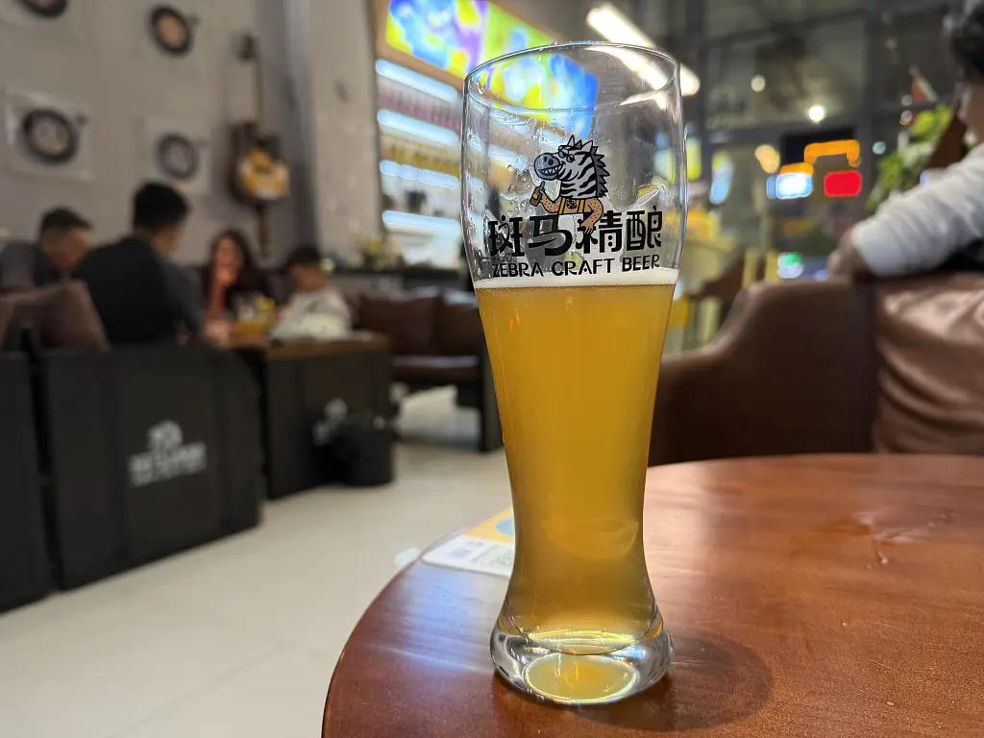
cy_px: 369
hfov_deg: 71.6
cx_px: 492
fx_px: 682
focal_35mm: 24
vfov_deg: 56.8
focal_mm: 6.76
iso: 250
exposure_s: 1/50
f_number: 1.78
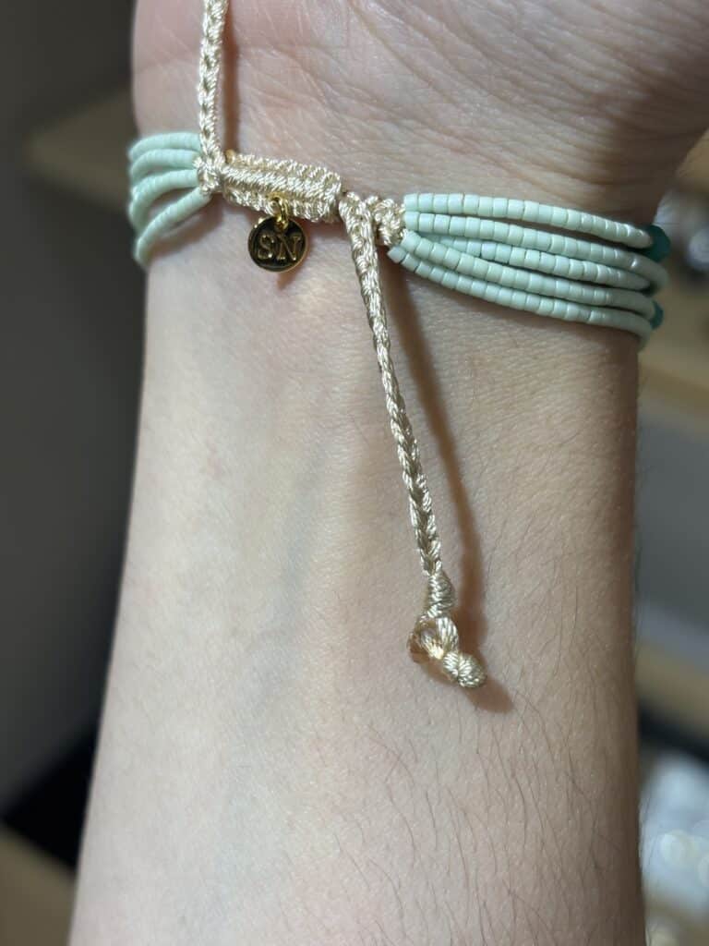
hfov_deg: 28.0
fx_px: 1420
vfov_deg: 36.8
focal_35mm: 52
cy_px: 473
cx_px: 354
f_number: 1.6
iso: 32
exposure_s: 1/100
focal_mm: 5.96
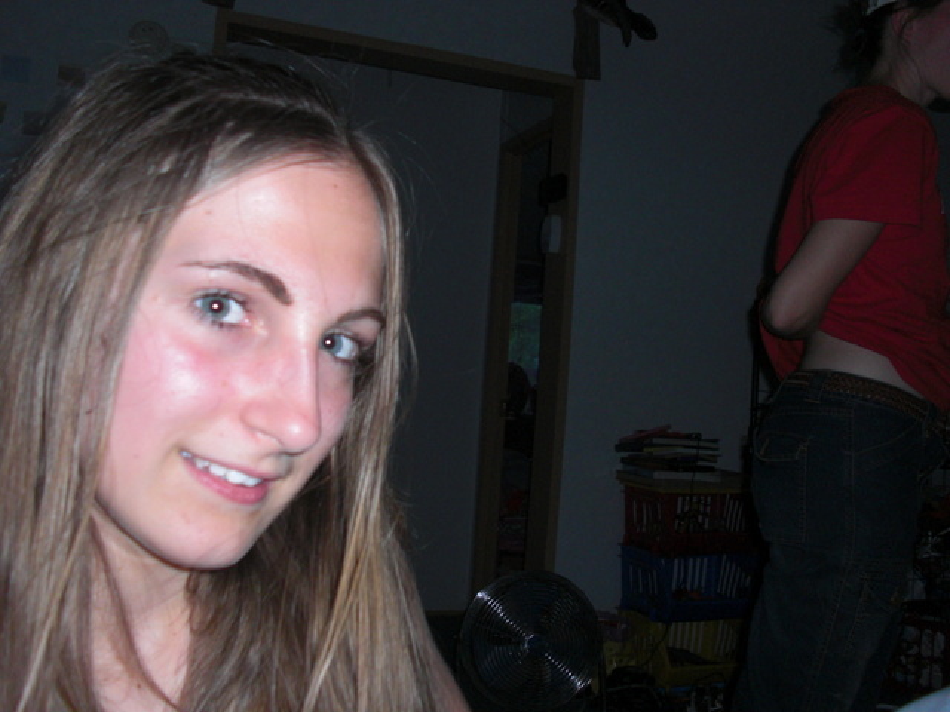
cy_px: 356
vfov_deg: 39.7
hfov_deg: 51.4
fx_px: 988
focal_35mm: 36
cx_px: 475
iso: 200
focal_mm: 6.3
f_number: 2.8
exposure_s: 1/60
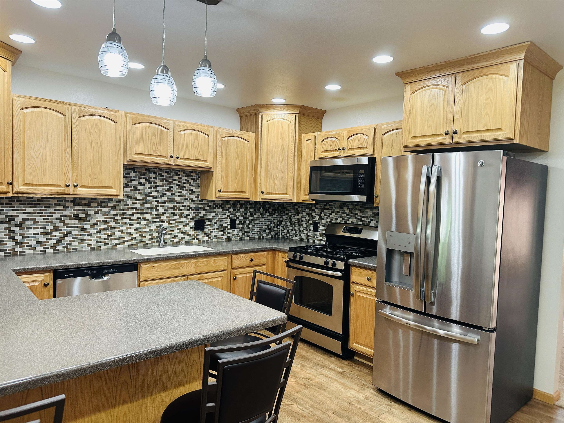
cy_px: 212
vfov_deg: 56.8
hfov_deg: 71.6
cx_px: 282
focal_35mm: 24
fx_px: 391
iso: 200
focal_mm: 6.86
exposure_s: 1/120
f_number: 1.78
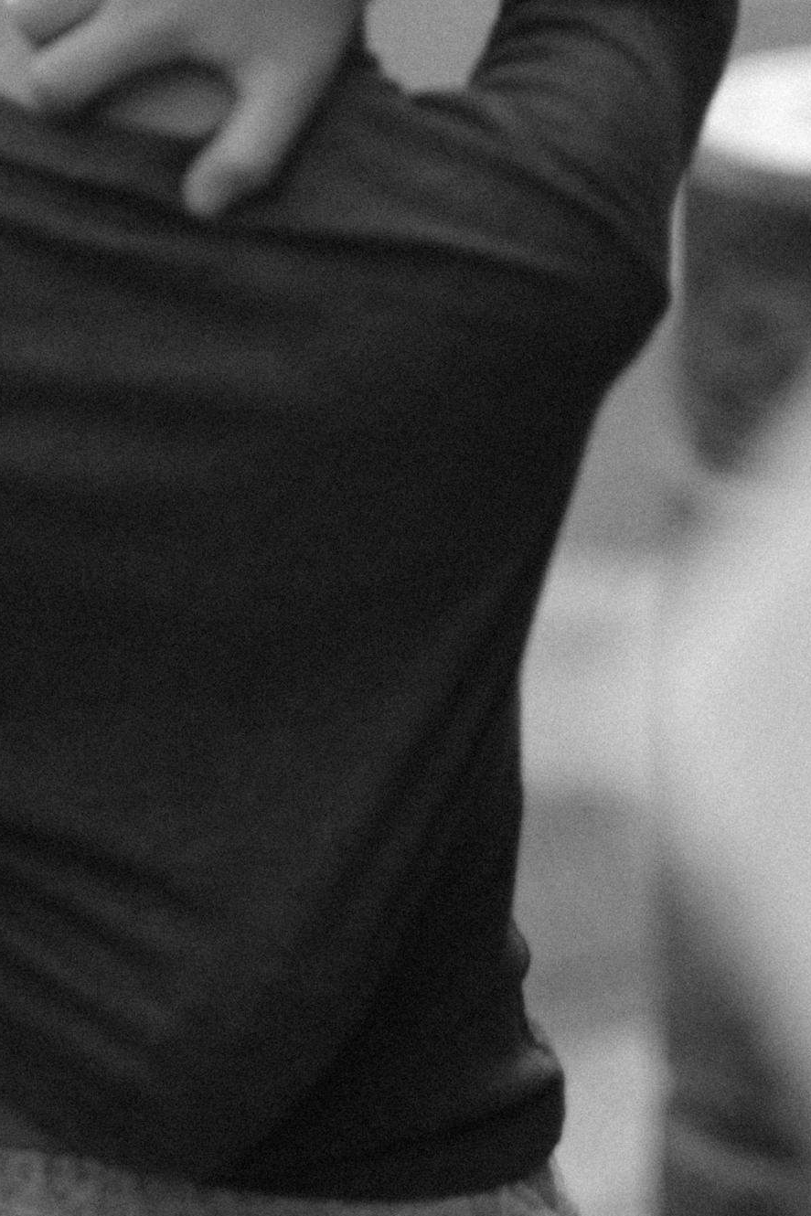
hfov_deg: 7.0
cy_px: 213
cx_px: 266
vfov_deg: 10.4
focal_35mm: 197
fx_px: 6655
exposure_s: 1/120
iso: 200
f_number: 1.2
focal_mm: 56
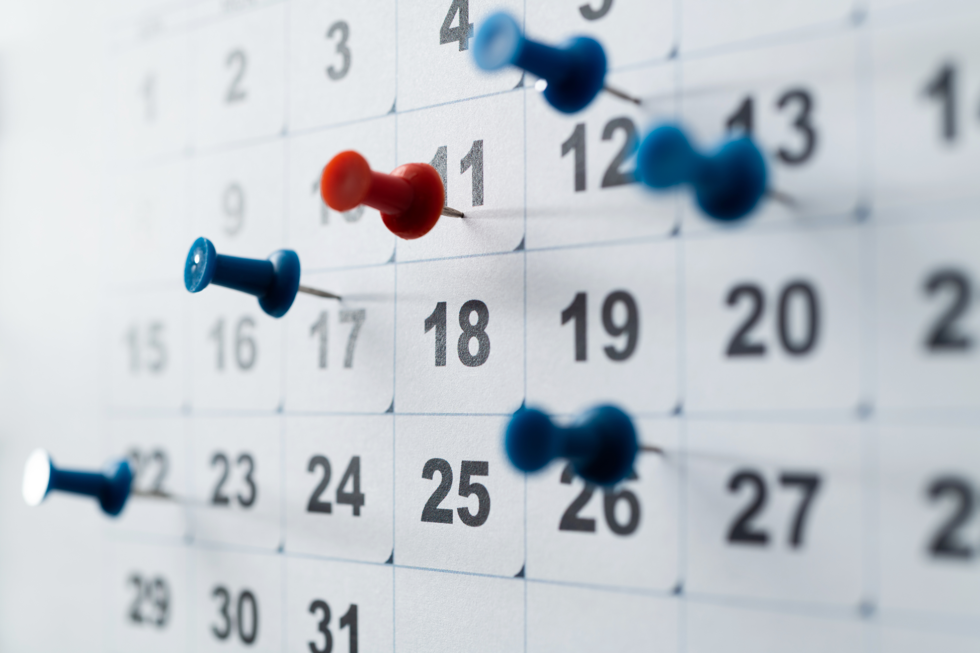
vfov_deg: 22.6
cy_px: 326
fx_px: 1633
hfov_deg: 33.4
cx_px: 490
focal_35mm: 60
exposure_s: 1/125
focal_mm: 60
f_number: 8
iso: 100
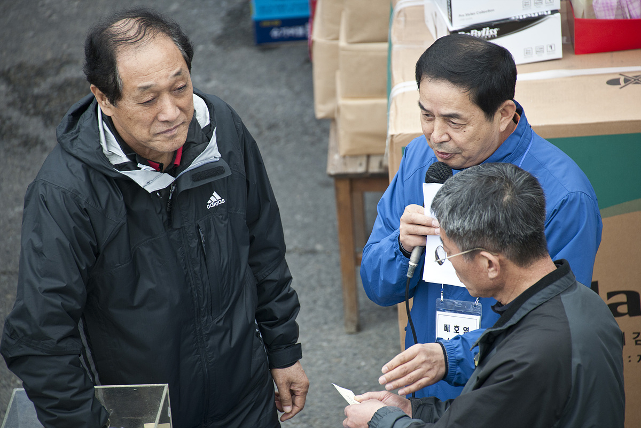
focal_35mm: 500
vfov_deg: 2.7
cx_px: 320
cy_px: 214
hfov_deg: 4.1
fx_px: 8902
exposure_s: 1/160
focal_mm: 500
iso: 400
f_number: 6.3
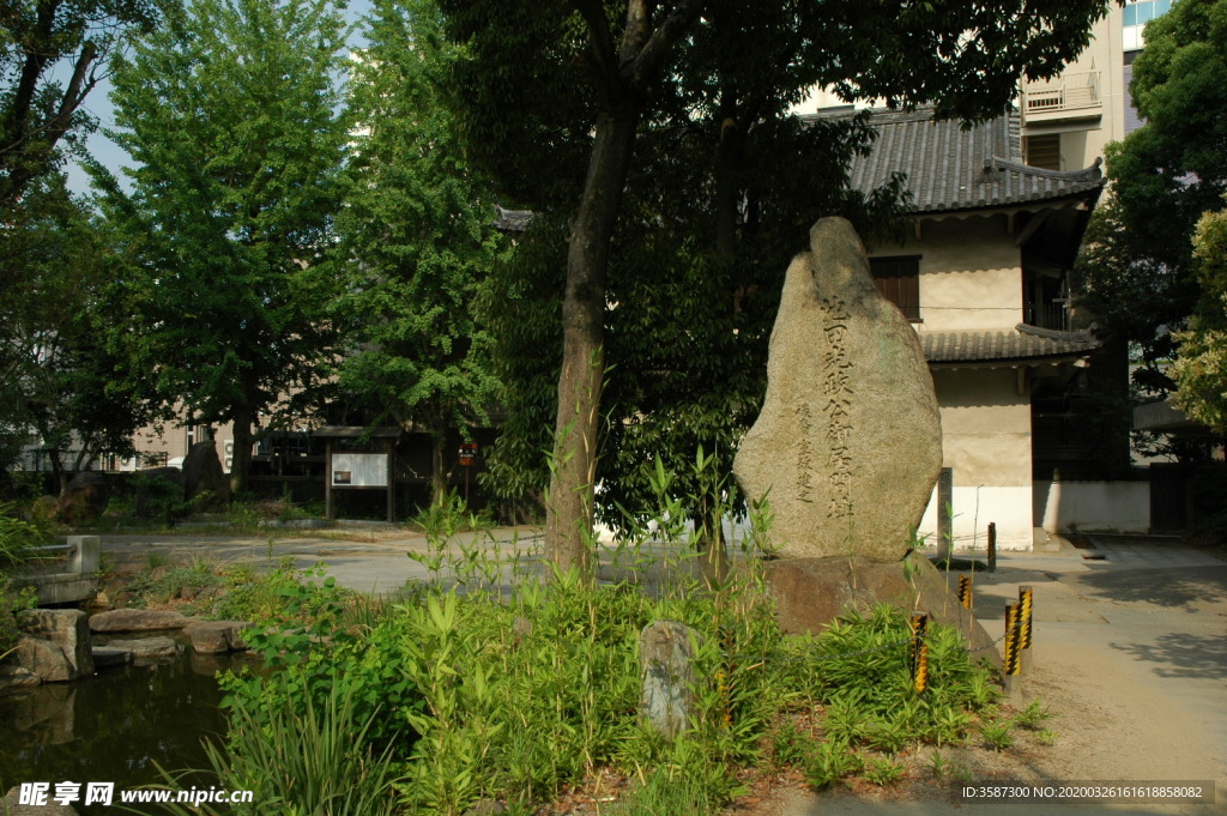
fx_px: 1124
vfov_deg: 39.9
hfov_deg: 57.3
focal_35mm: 33
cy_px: 408
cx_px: 614
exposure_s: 1/250
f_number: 10
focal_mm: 22
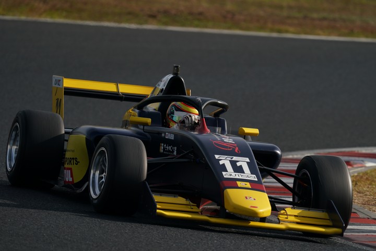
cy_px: 126
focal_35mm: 600
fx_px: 6266
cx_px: 188
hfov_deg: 3.4
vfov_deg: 2.3
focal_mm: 600
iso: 200
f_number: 8
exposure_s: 1/800
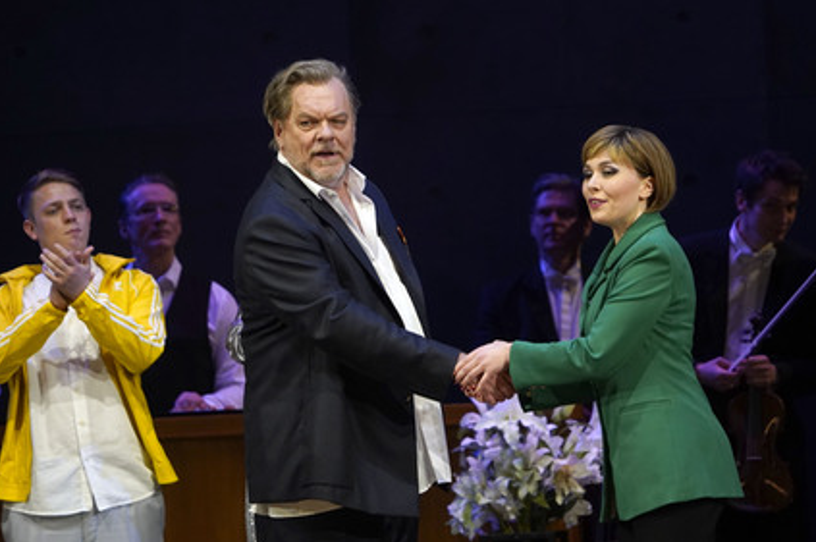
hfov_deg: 6.1
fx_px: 7607
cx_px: 394
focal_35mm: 336
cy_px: 272
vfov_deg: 4.1
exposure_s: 1/200
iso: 3200
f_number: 6.3
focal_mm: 315
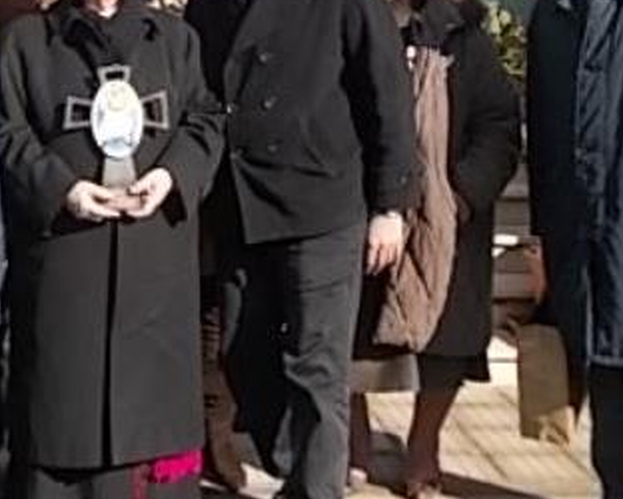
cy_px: -36
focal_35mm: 70
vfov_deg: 20.9
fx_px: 1291
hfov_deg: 26.5
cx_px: 108
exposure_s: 1/160
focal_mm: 4
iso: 80
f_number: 5.4
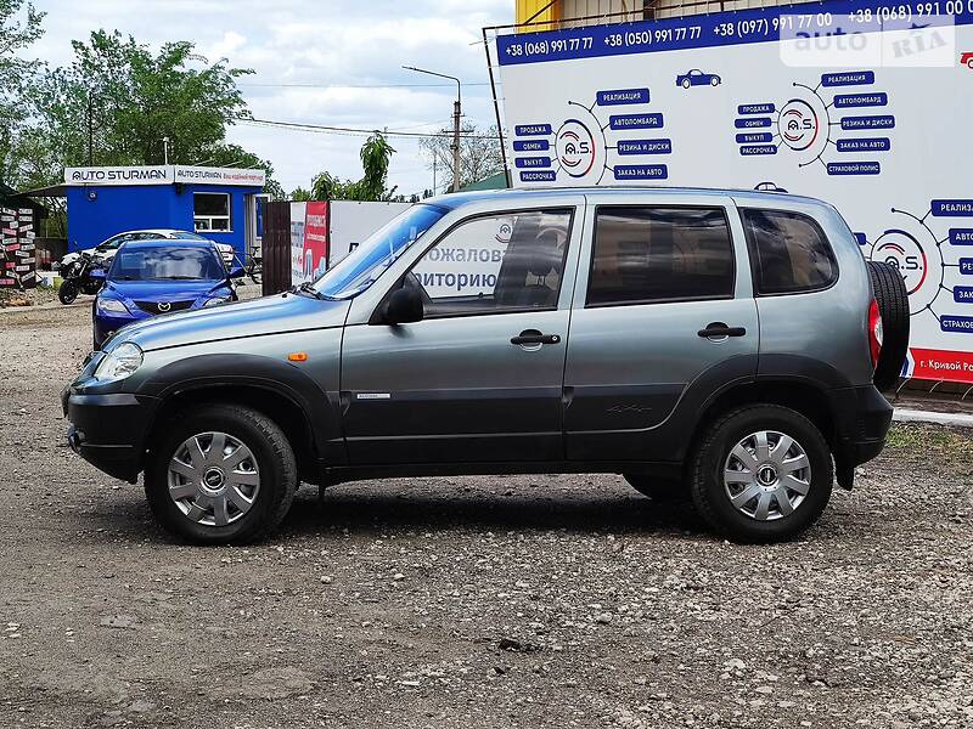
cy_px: 364
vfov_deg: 35.1
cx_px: 486
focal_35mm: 41
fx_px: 1152
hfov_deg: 45.8
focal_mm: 8.2
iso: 100
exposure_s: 1/1443
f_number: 2
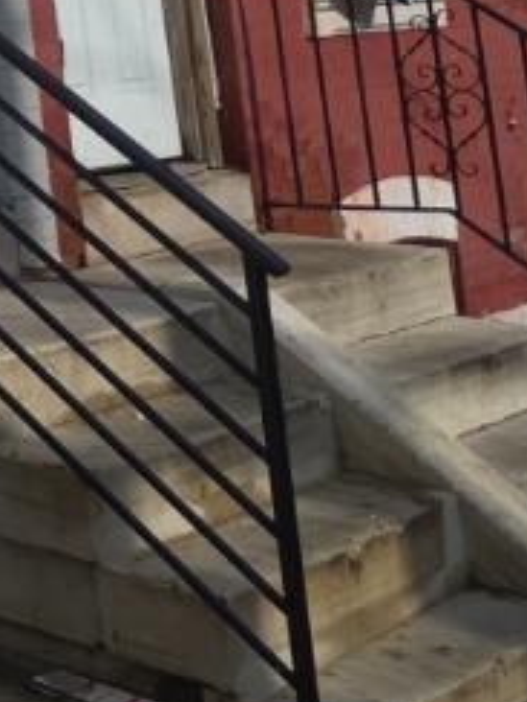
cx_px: -671
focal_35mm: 82
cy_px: -222
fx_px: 1665
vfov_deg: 21.5
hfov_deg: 13.8
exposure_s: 1/1376
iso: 20
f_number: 1.9
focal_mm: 2.2
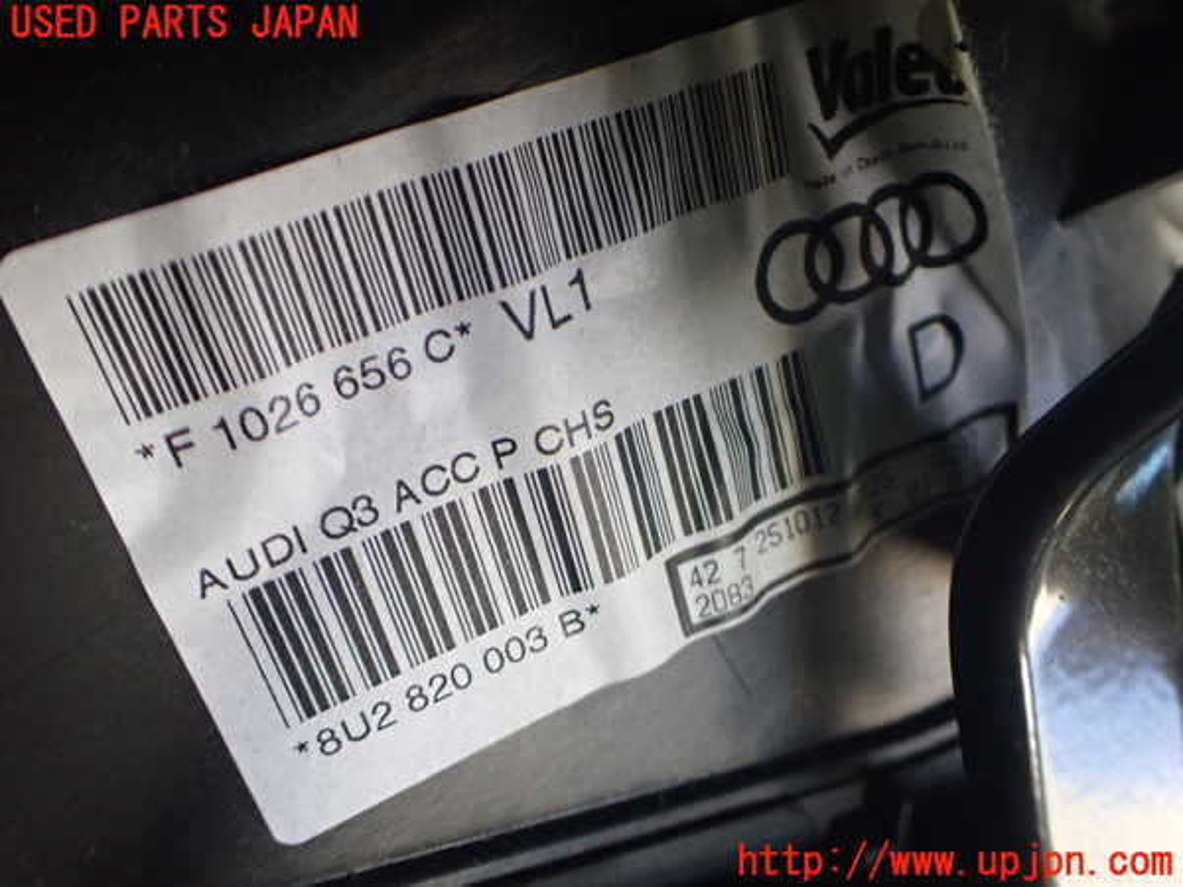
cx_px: 592
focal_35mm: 30
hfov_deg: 60.0
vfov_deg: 46.8
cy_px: 444
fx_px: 1025
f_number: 2.3
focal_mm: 5.4
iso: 500
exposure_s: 1/125
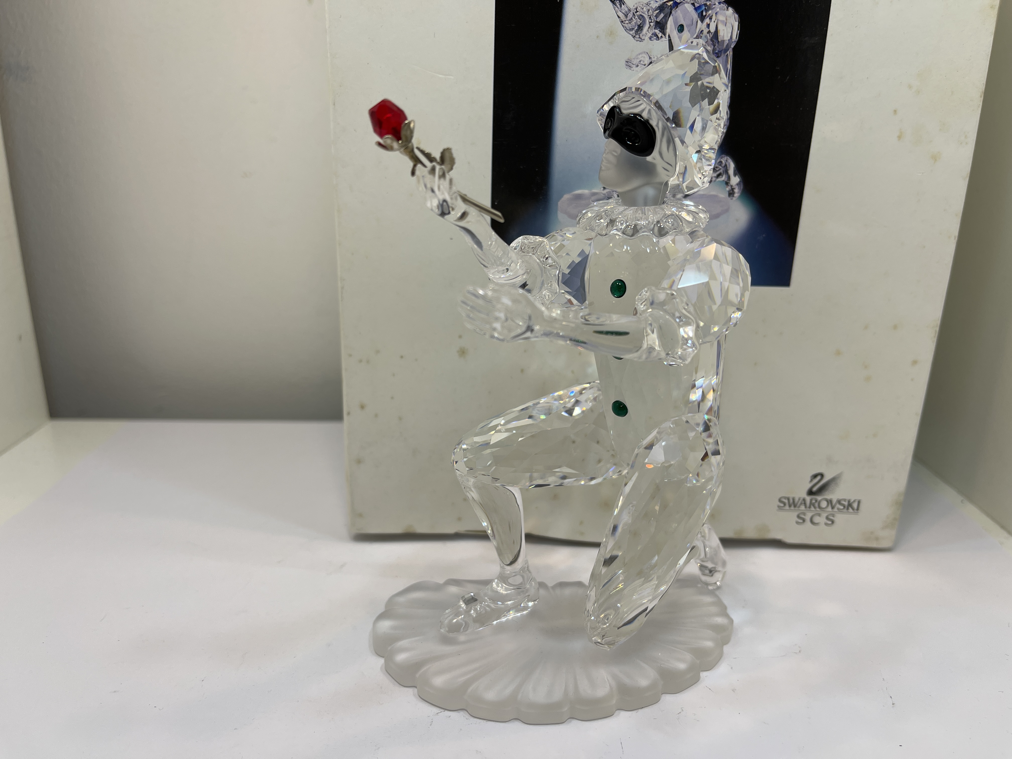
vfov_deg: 54.9
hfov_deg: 69.4
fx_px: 731
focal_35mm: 25
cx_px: 506
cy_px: 380
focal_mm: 5.1
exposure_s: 1/346
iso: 32
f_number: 1.6
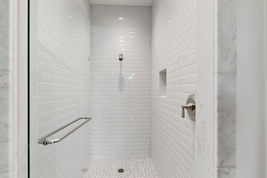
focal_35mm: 16
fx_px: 119
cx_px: 130
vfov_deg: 73.7
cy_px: 92
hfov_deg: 96.7
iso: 100
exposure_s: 1/2
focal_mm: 10
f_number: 8
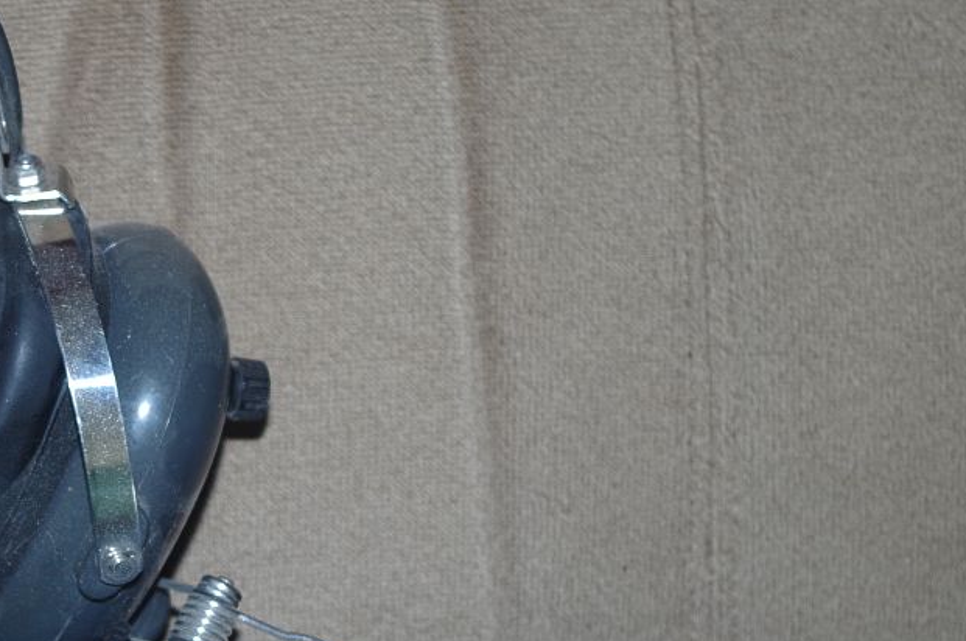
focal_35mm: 113
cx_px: 180
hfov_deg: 18.0
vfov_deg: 12.1
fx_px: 3027
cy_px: 398
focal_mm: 37.5
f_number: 4.5
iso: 400
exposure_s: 1/30
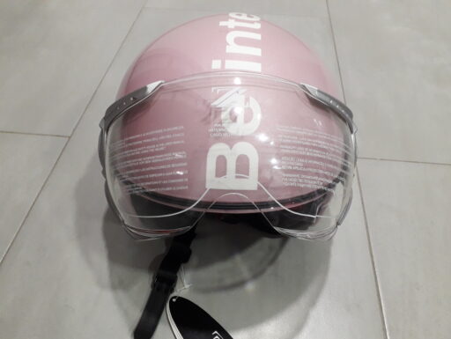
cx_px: 226
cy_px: 170
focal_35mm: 27
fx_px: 352
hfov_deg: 65.3
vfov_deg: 51.4
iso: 250
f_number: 1.9
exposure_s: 1/25
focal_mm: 3.6
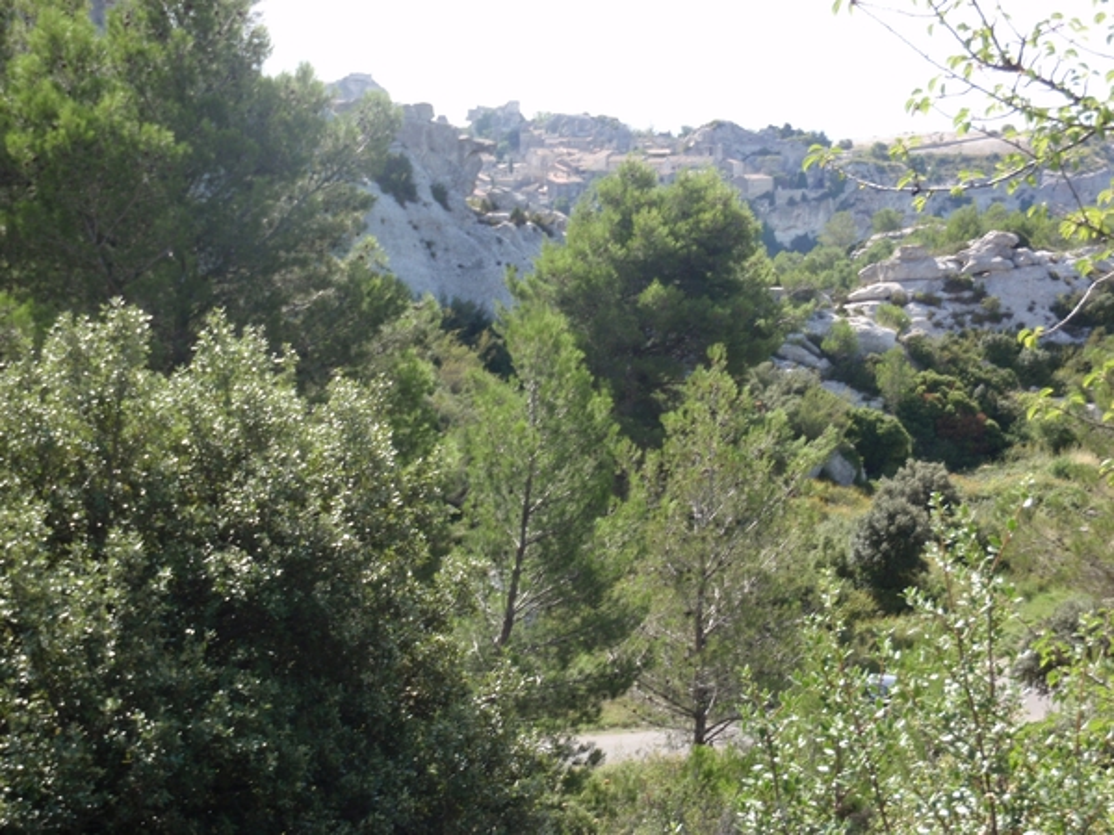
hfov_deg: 23.6
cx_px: 557
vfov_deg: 17.8
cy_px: 418
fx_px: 2671
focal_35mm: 83
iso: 64
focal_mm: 14.94
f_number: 5.1
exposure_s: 1/125
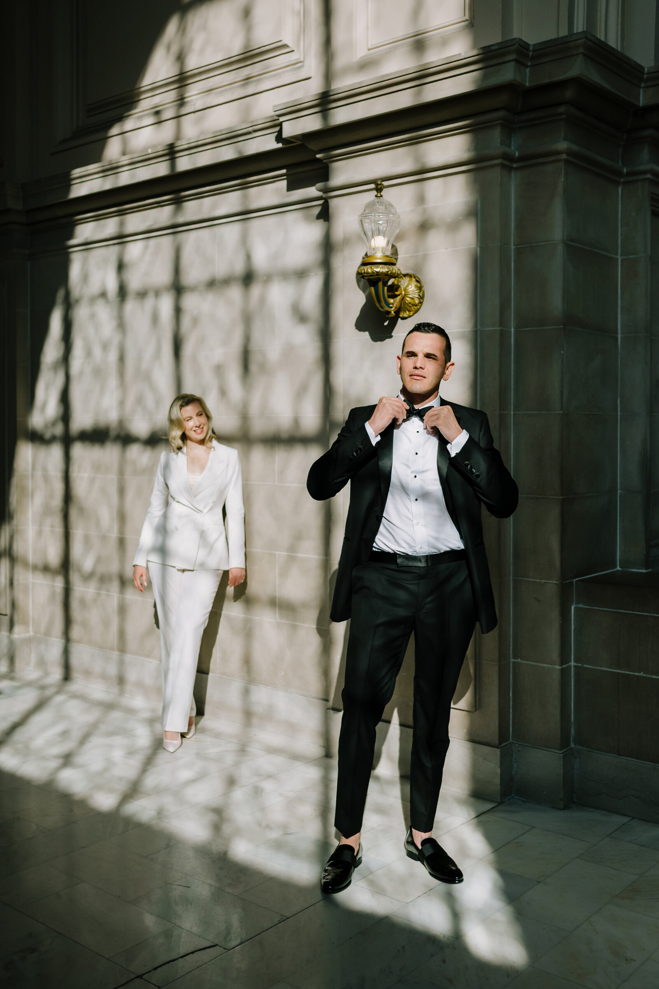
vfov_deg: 54.4
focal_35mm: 35
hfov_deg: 37.9
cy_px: 494
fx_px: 961
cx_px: 330
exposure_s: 1/8000
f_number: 2.8
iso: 400
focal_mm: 35
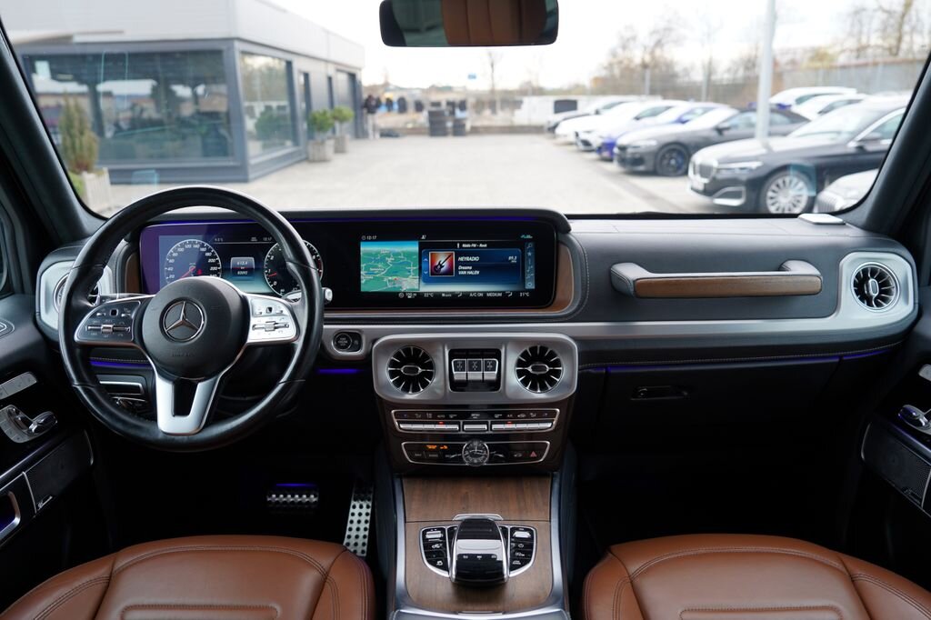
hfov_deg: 73.8
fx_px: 620
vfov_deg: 53.1
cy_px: 310
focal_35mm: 24
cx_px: 466
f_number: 3.5
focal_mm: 24
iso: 100
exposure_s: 1/50
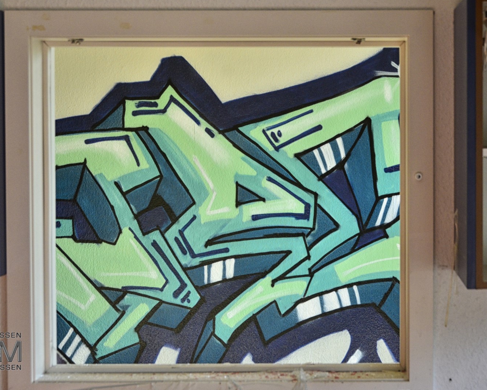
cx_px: 247
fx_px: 1038
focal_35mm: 72
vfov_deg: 21.3
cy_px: 195
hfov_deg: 26.4
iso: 1000
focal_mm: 42
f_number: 6.3
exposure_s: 1/160
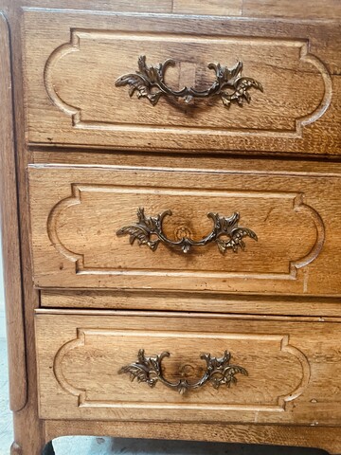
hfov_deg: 53.1
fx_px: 341
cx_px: 170
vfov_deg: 67.3
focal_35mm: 26
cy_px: 228
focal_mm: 4.25
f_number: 1.8
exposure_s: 1/33
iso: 640
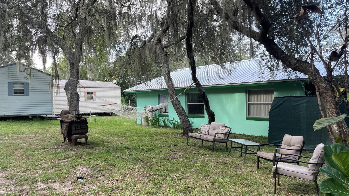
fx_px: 268
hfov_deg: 66.1
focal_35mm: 29
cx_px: 171
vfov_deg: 40.2
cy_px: 100
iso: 32
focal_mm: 4.2
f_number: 1.6
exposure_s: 1/175
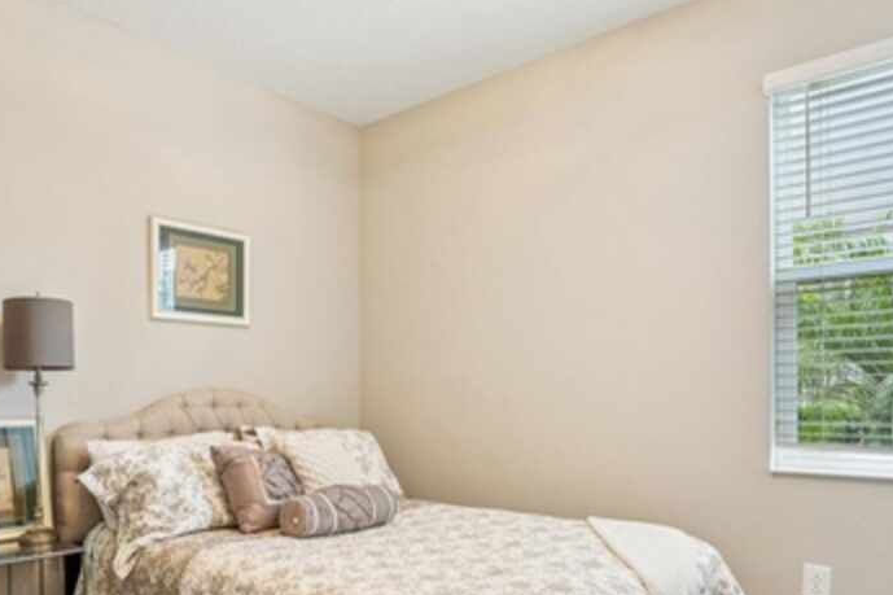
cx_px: 337
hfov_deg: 68.4
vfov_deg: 48.6
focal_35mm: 26
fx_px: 645
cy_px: 404
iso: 200
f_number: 8
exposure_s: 1/5
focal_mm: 14
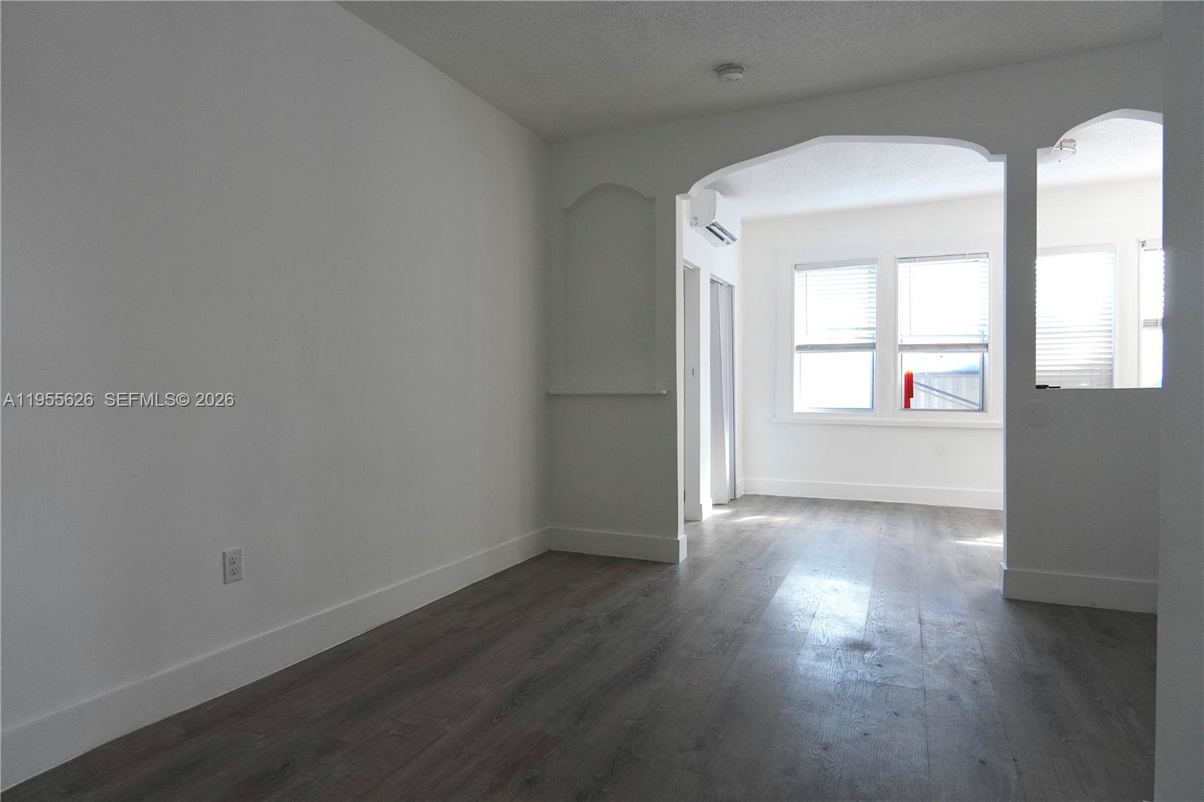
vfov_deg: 67.4
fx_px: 602
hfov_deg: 90.0
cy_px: 401
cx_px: 602
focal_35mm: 18
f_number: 4
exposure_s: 1/160
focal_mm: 12
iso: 1000
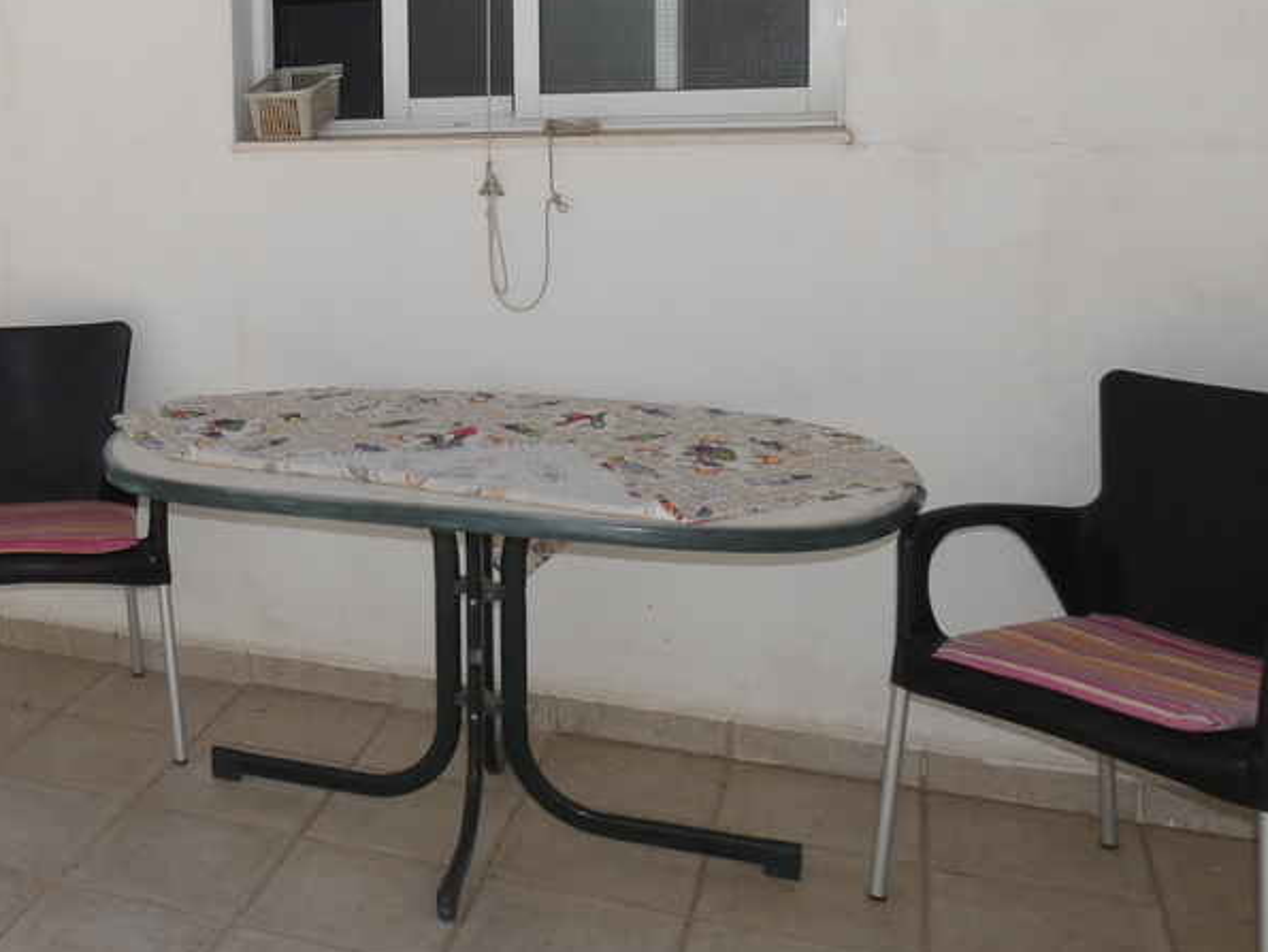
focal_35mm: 43
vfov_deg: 33.0
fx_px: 1576
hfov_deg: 38.2
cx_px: -40
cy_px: 247
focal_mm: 3.6
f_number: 4.5
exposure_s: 1/1000
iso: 80
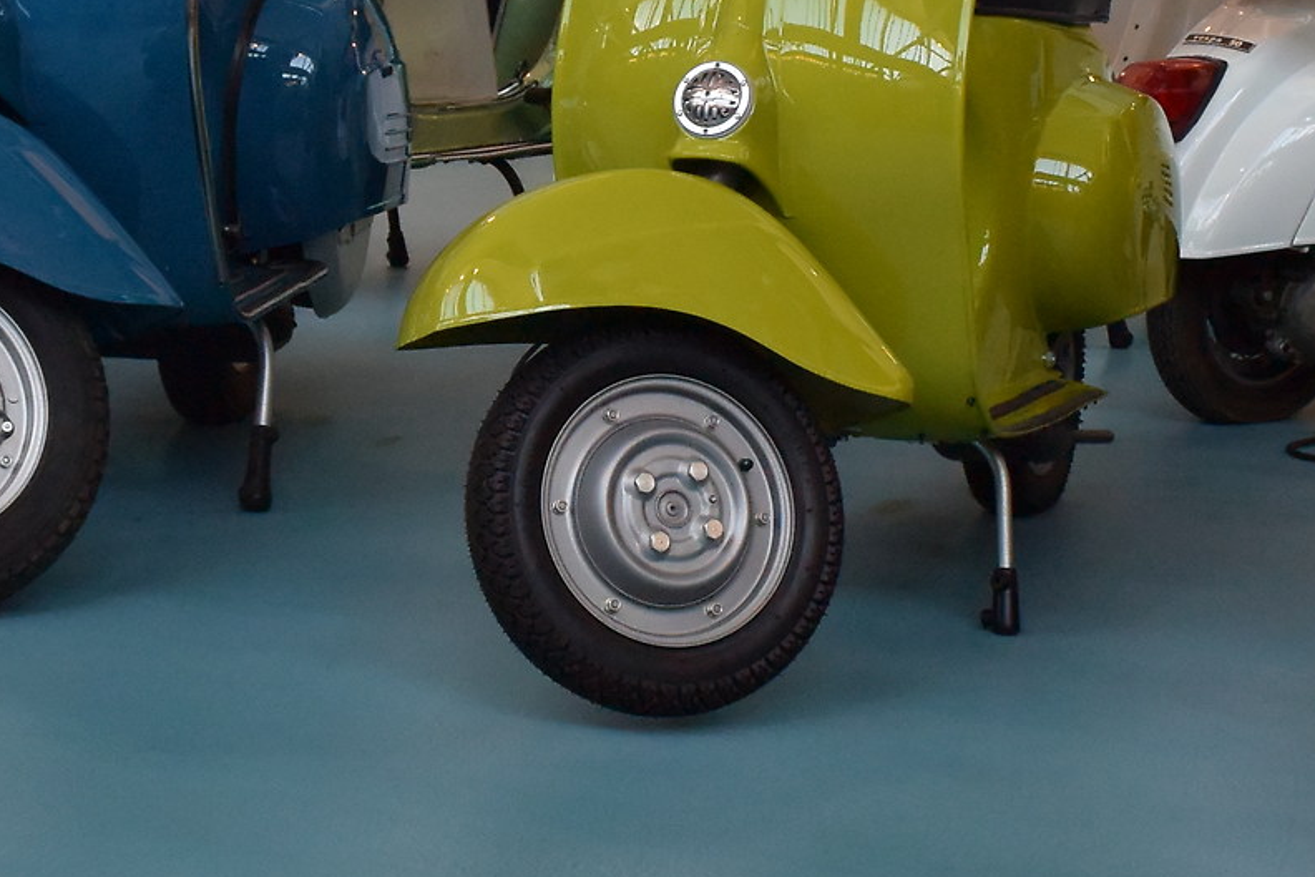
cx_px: 550
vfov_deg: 14.0
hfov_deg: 21.0
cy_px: 194
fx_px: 3543
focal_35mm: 97
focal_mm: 12.1
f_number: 3.8
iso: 720
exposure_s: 1/125
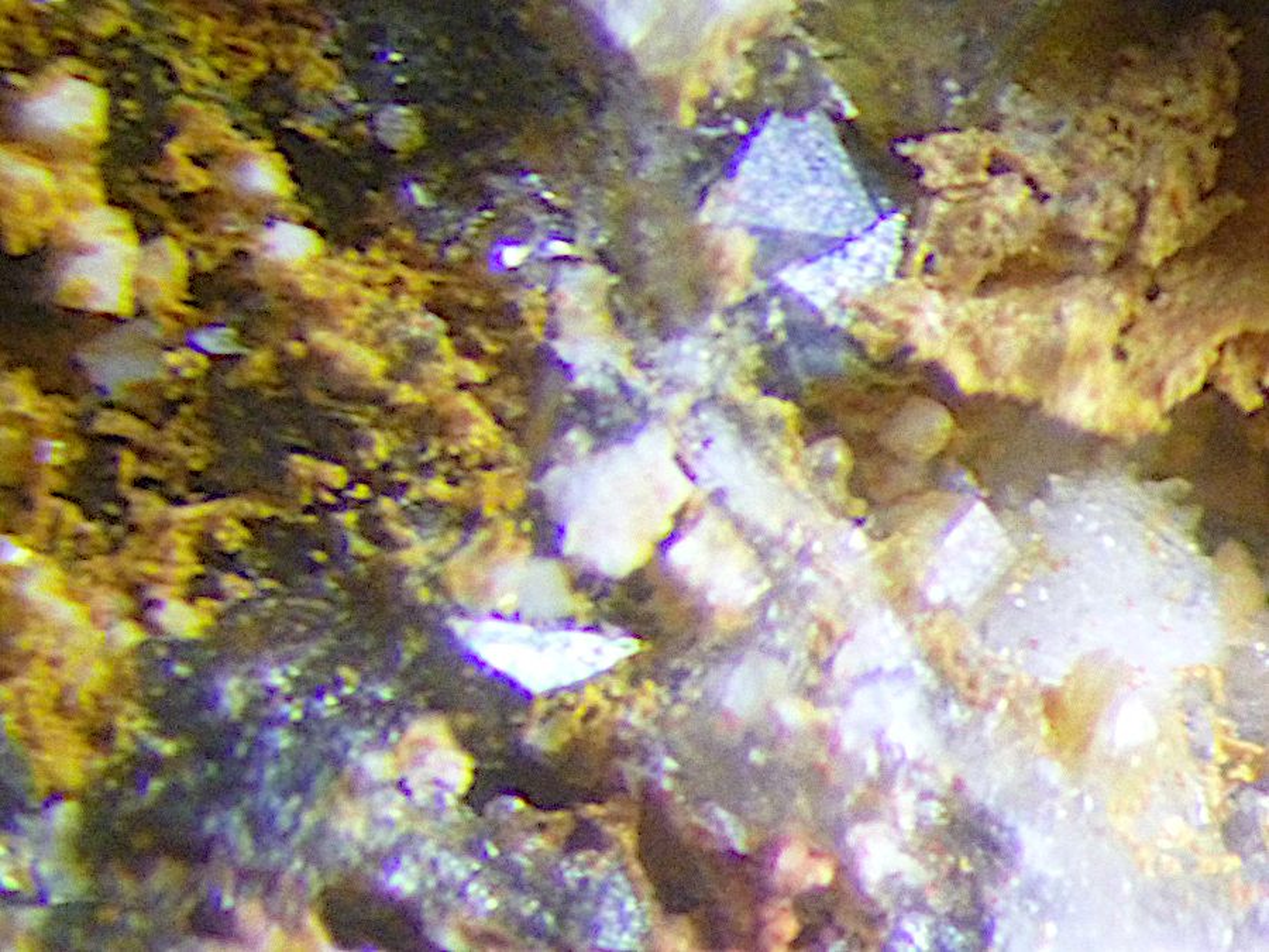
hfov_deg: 9.9
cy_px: 476
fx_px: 7332
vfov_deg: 7.4
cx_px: 634
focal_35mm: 200
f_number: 5.7
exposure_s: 1/25
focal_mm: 18
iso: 400
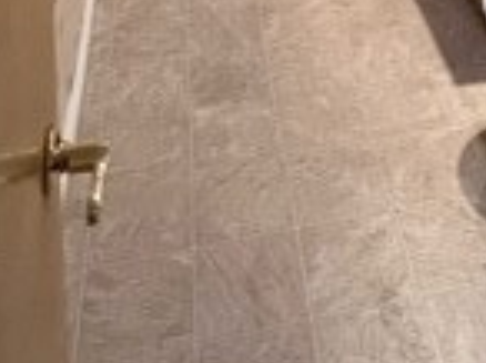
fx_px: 799
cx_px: 406
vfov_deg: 18.2
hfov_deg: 32.7
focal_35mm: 57
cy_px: -343
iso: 250
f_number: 1.8
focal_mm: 1.57
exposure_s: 1/60
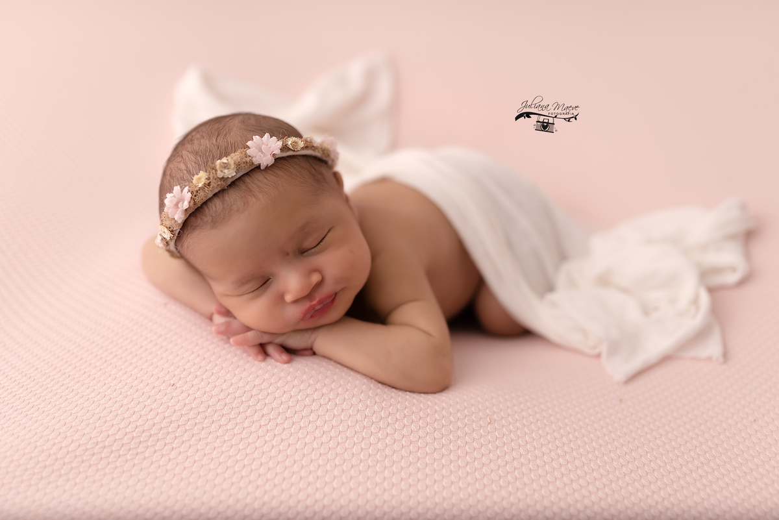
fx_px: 758
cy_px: 260
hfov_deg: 54.4
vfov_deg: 37.9
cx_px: 390
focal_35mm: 35
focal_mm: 35
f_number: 2
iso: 80
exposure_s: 1/250
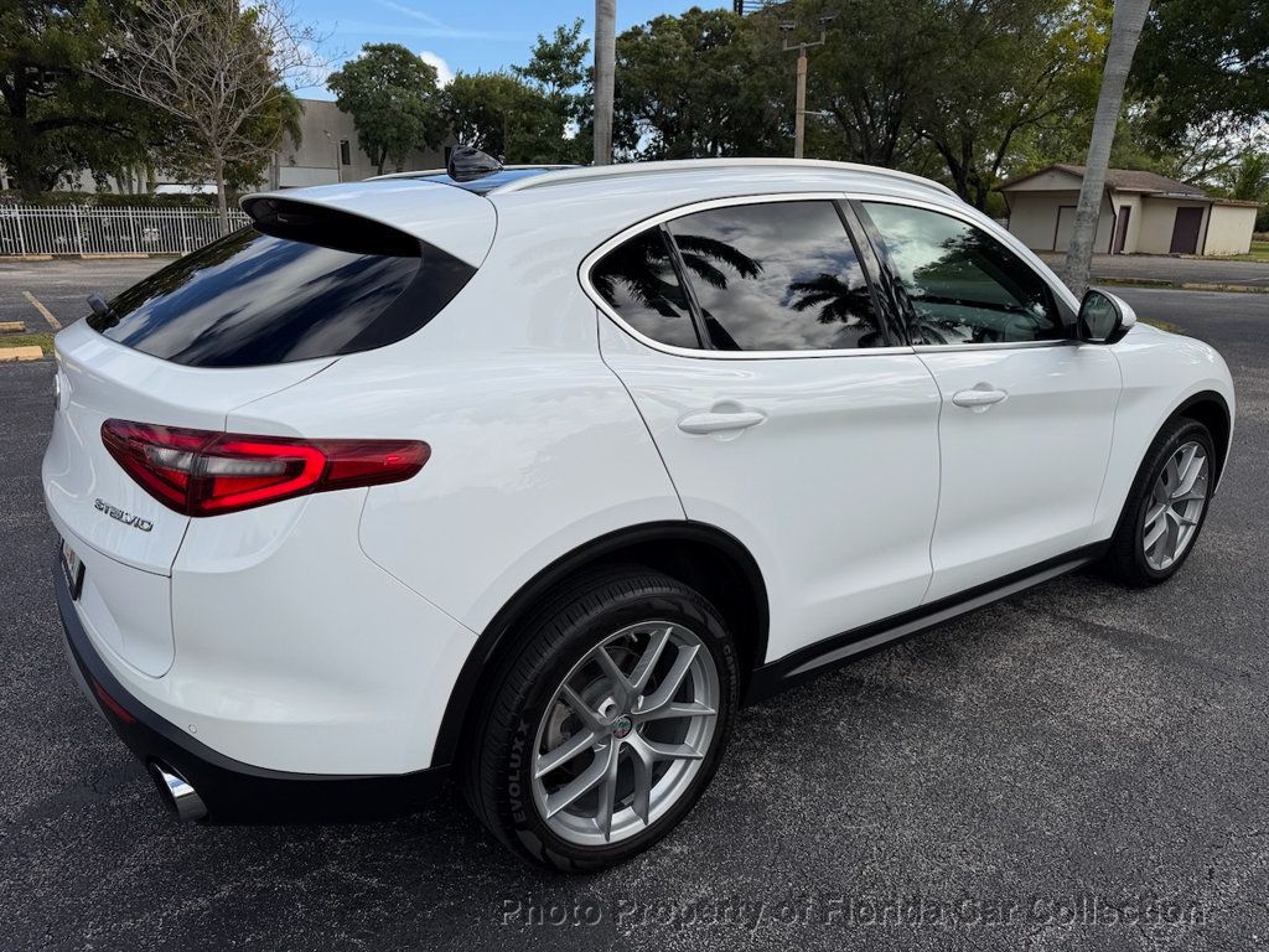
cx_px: 634
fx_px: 880
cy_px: 476
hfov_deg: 71.6
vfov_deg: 56.8
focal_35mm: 24
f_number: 1.78
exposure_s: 1/4167
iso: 80
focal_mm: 6.76
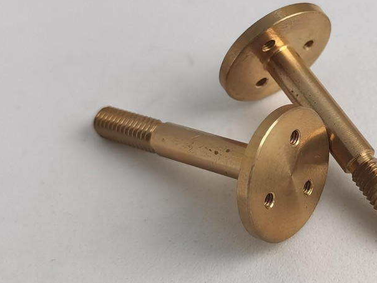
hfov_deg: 29.9
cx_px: 275
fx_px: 697
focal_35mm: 64
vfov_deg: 22.9
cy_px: 143
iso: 50
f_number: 1.8
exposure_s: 1/769
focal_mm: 5.58
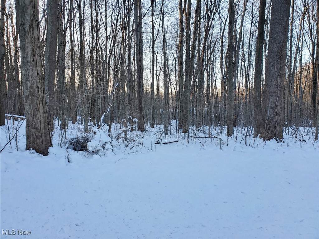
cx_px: 160
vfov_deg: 53.1
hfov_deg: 67.3
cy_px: 120
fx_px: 240
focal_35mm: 26
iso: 50
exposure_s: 1/120
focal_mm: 4.3
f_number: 2.4
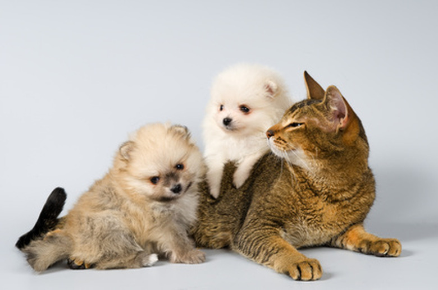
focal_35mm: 78
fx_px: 947
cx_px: 219
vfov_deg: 17.4
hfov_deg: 26.0
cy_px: 145
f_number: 14
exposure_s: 1/200
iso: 200
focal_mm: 52
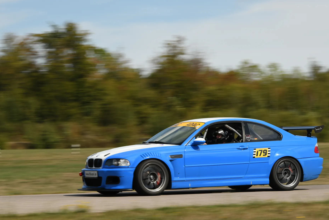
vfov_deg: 6.9
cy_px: 141
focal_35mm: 199
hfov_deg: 10.3
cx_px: 210
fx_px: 1818
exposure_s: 1/100
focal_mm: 135
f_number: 10
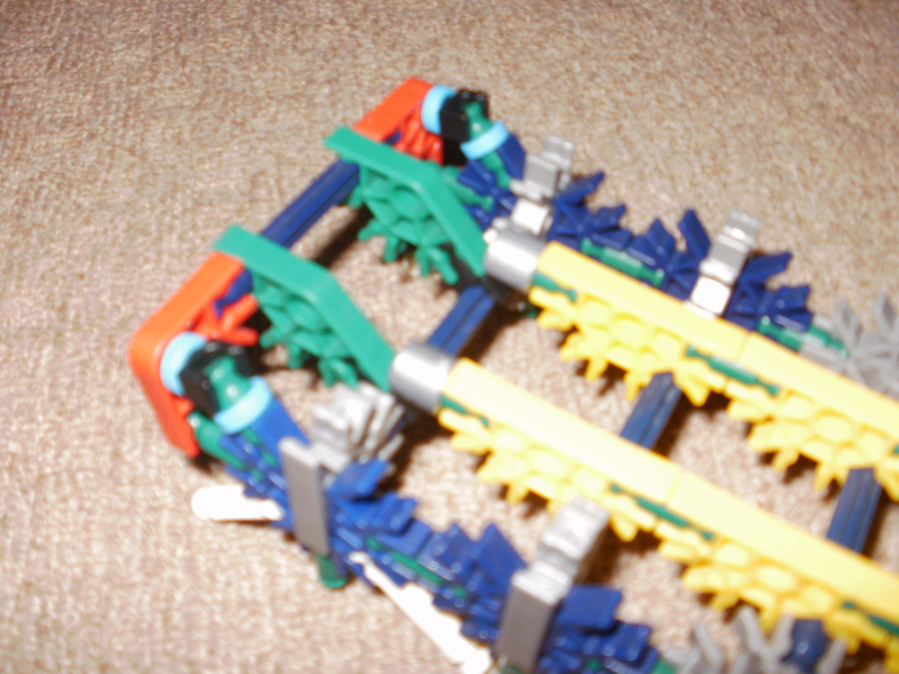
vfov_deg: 39.7
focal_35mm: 36
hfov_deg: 51.4
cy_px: 337
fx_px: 935
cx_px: 450
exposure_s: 1/30
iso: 125
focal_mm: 6.3
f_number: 3.5
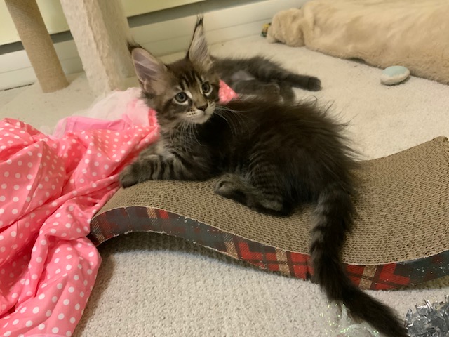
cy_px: 168
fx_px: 376
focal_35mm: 29
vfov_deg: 48.2
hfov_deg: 61.7
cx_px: 224
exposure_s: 1/30
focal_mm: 3
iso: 320
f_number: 1.8
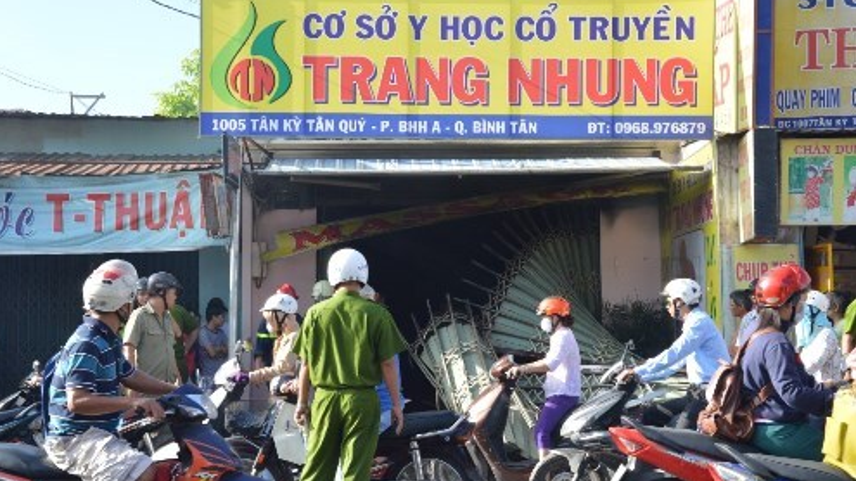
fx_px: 1260
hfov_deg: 37.5
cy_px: 253
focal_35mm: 56
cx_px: 425
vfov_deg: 21.6
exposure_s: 1/400
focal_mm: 35
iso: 800
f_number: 10
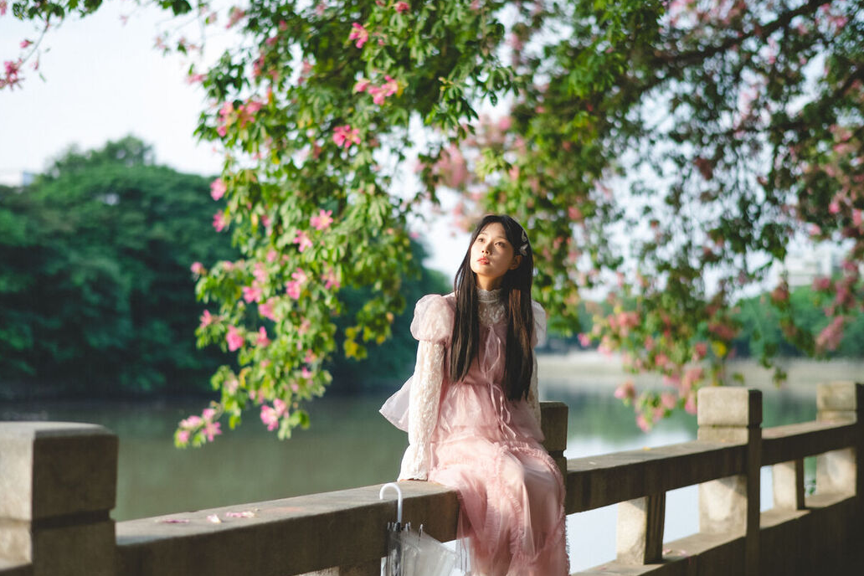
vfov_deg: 23.0
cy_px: 289
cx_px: 431
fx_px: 1416
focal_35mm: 59
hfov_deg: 33.9
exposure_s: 1/6400
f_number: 1.8
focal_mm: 58
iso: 400
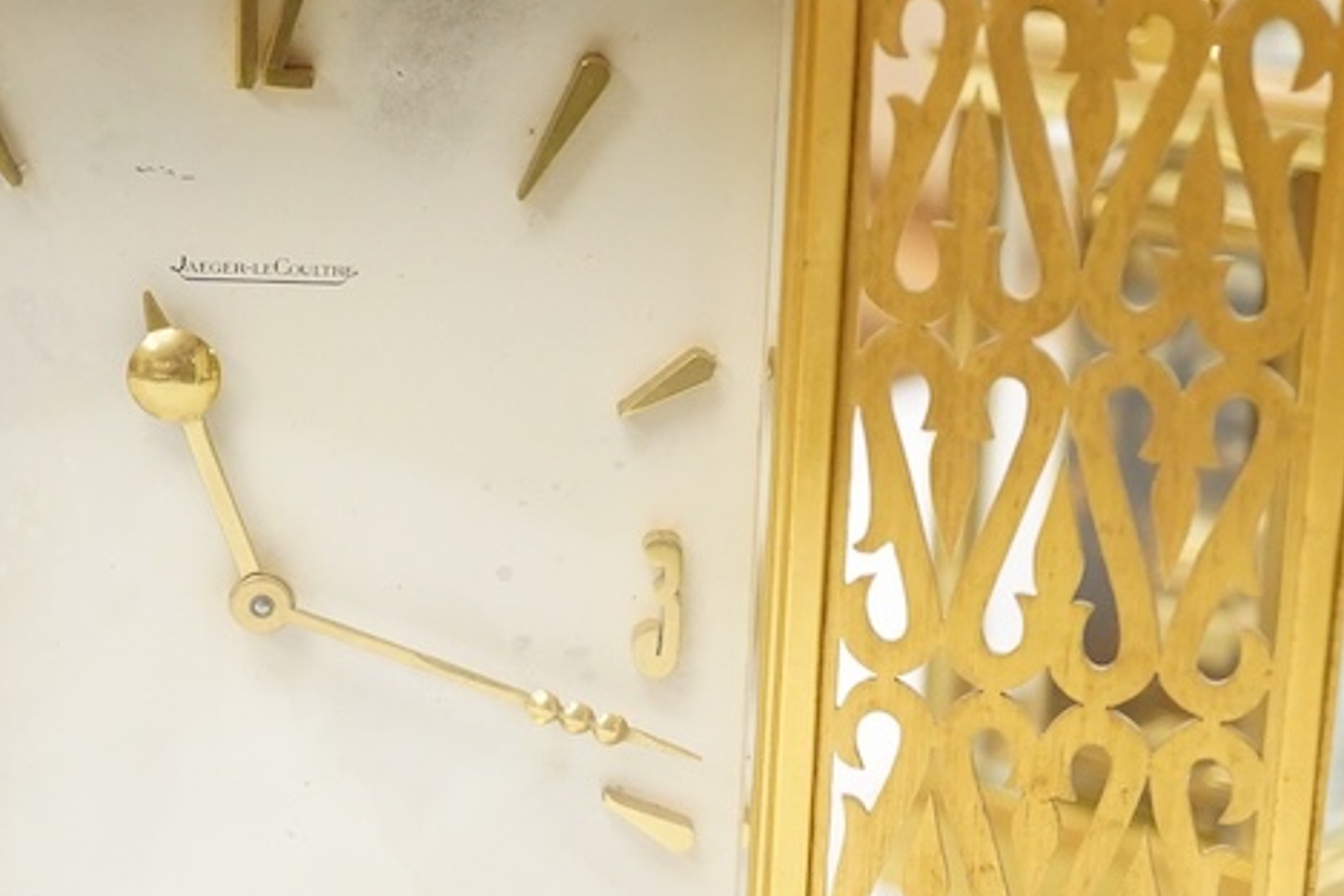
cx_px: 342
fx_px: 4033
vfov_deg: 12.7
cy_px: 615
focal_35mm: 108
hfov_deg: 18.8
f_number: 3.5
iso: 2500
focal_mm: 30
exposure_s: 1/250
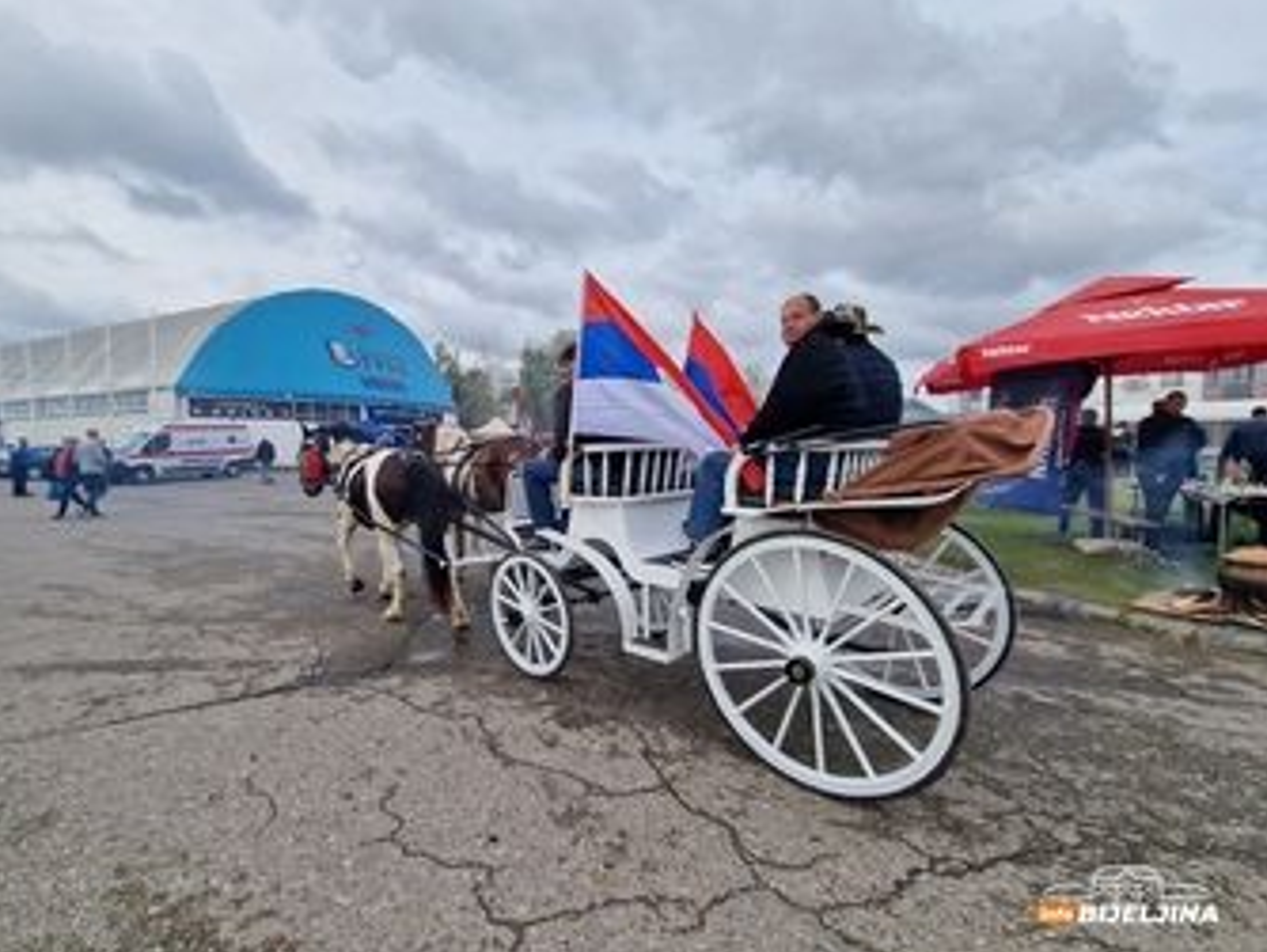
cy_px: 474
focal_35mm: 14
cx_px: 588
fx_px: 513
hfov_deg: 101.8
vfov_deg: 85.7
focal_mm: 2.2
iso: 50
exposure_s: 1/1484
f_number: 2.2
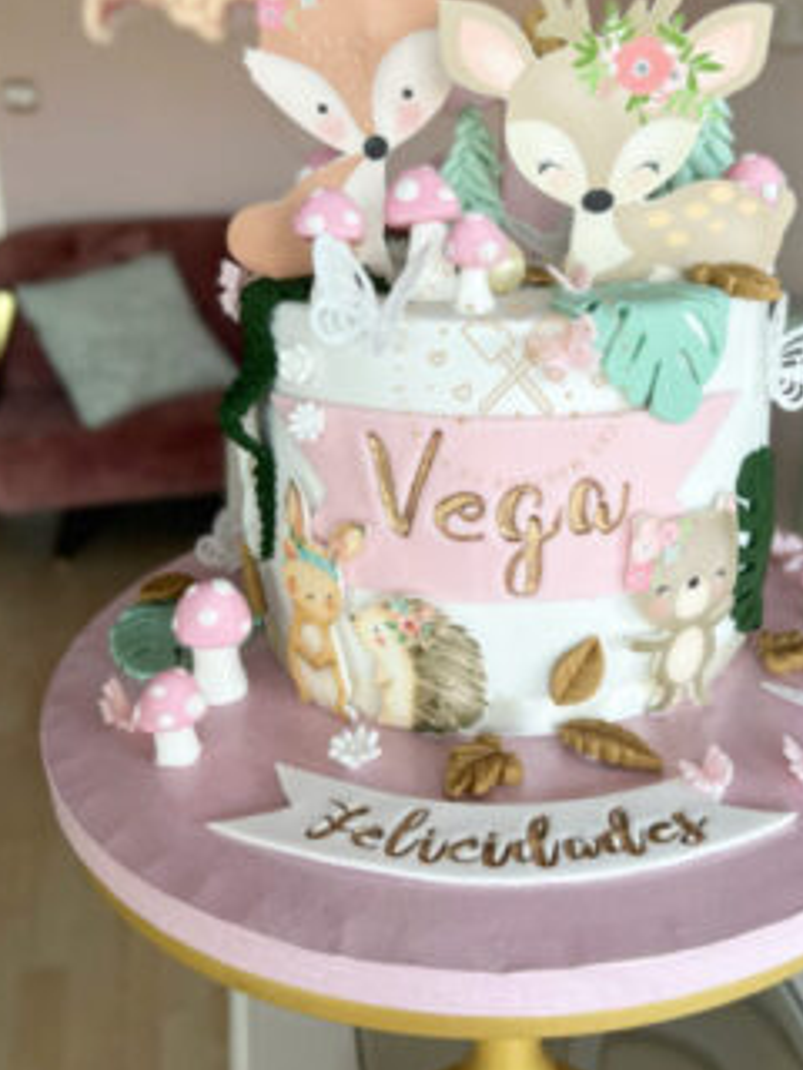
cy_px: 490
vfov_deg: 52.6
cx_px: 520
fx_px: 1083
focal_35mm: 35
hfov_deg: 40.3
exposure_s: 1/121
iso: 80
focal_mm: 5.7
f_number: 1.5
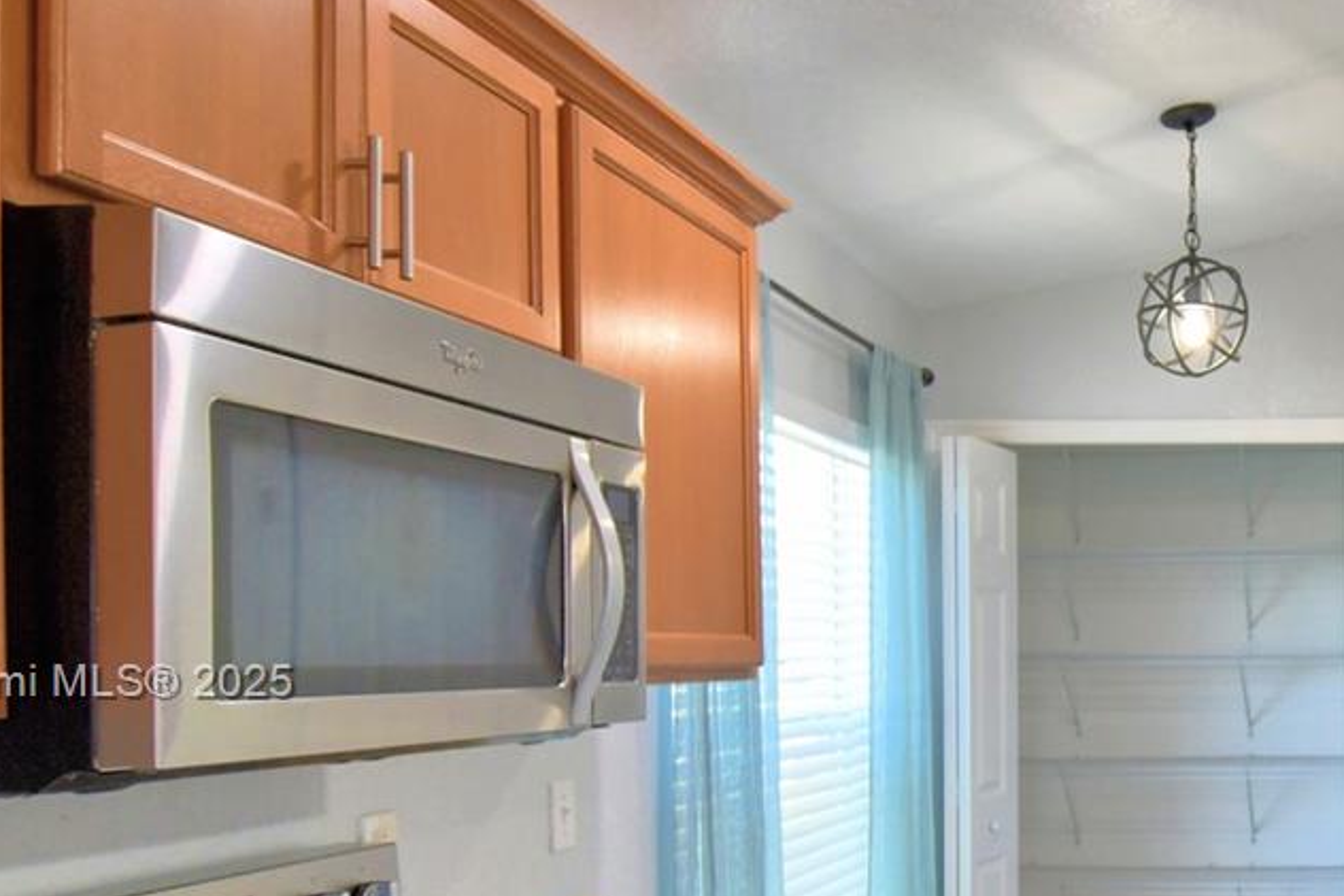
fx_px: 1418
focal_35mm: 38
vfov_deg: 34.2
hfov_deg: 44.0
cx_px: 1314
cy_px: 685
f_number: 4.5
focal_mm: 10
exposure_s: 1/50
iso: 400
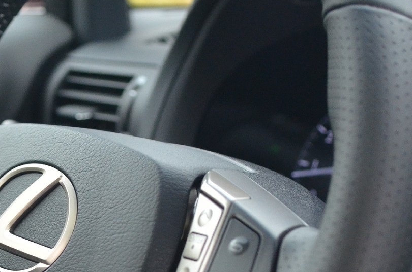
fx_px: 1216
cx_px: 90
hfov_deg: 19.1
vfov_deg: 12.7
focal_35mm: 107
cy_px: 238
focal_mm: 23
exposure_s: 1/500
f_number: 2.8
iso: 1100
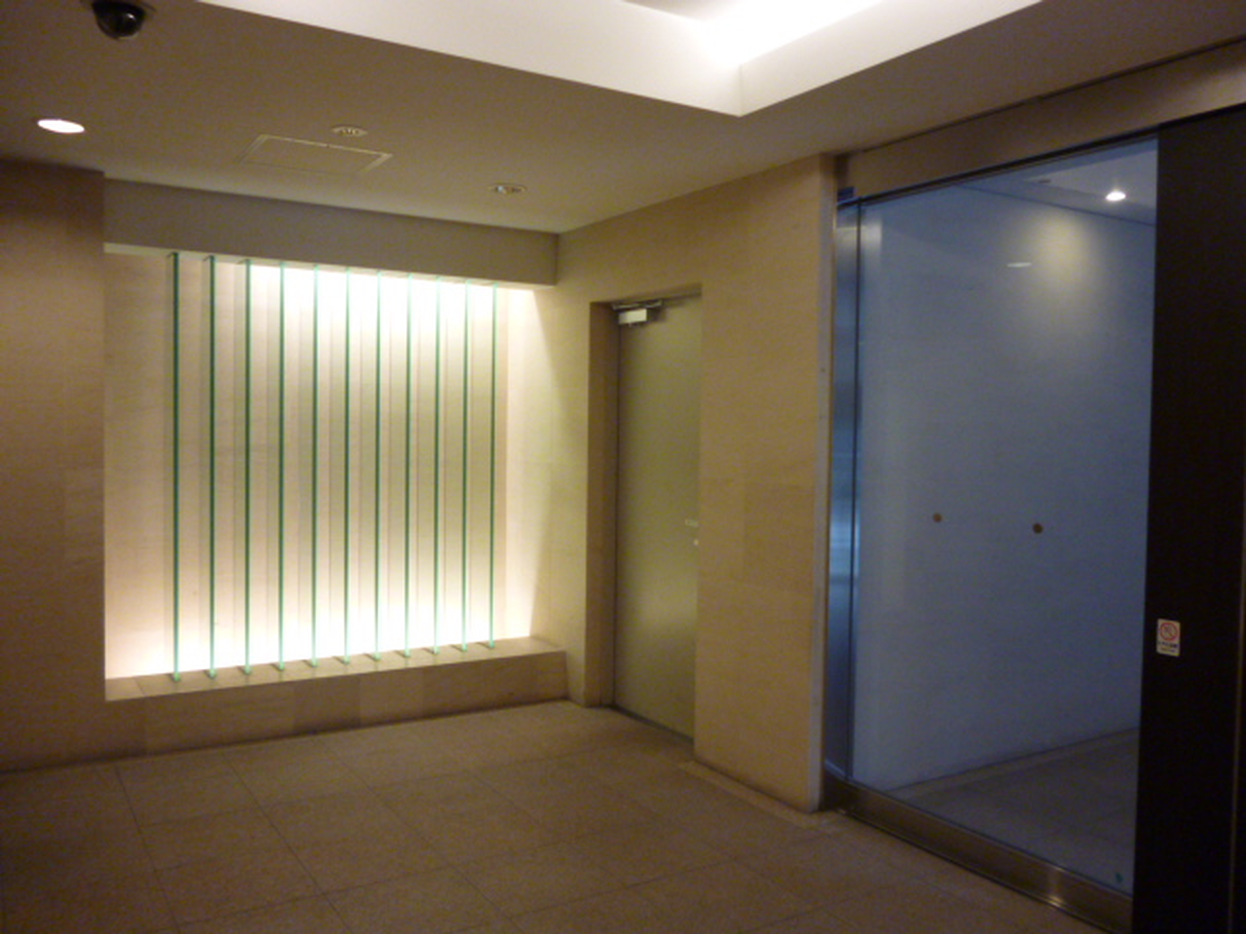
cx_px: 623
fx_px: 1008
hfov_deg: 63.4
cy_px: 467
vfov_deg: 49.7
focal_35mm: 28
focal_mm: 5
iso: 400
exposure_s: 1/30
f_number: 3.1
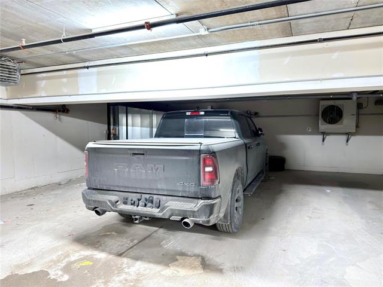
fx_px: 266
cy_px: 144
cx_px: 192
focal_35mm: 24
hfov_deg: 71.6
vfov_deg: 56.8
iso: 640
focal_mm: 6.76
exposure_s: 1/24
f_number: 1.78
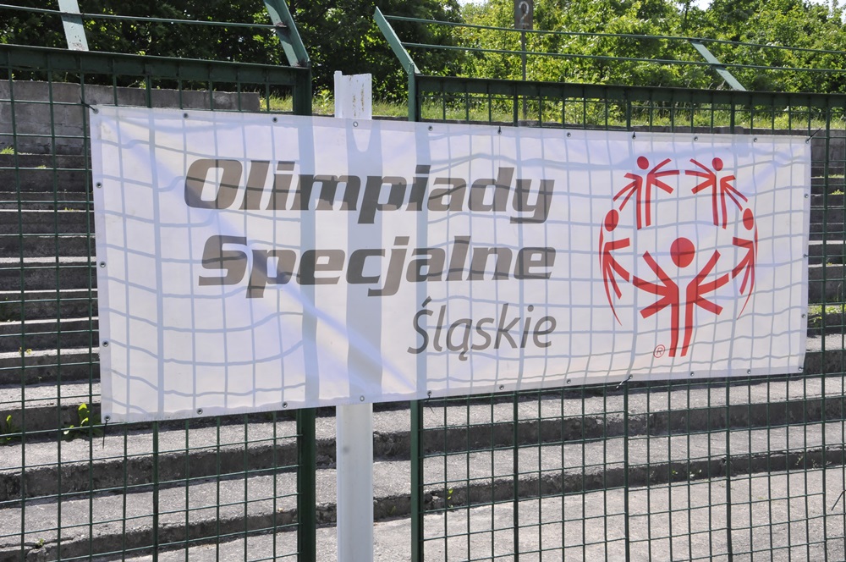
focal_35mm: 52
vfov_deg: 25.7
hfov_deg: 37.9
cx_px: 423
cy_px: 281
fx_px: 1232
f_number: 13
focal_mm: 35
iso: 800
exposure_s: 1/640
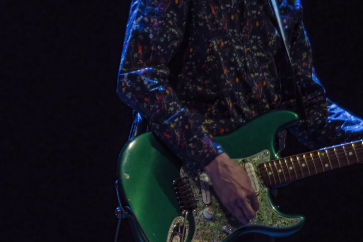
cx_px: -1
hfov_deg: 1.5
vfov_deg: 1.0
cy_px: -3
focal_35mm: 1393
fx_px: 14037
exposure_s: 1/400
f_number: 6.3
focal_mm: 600
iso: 3200
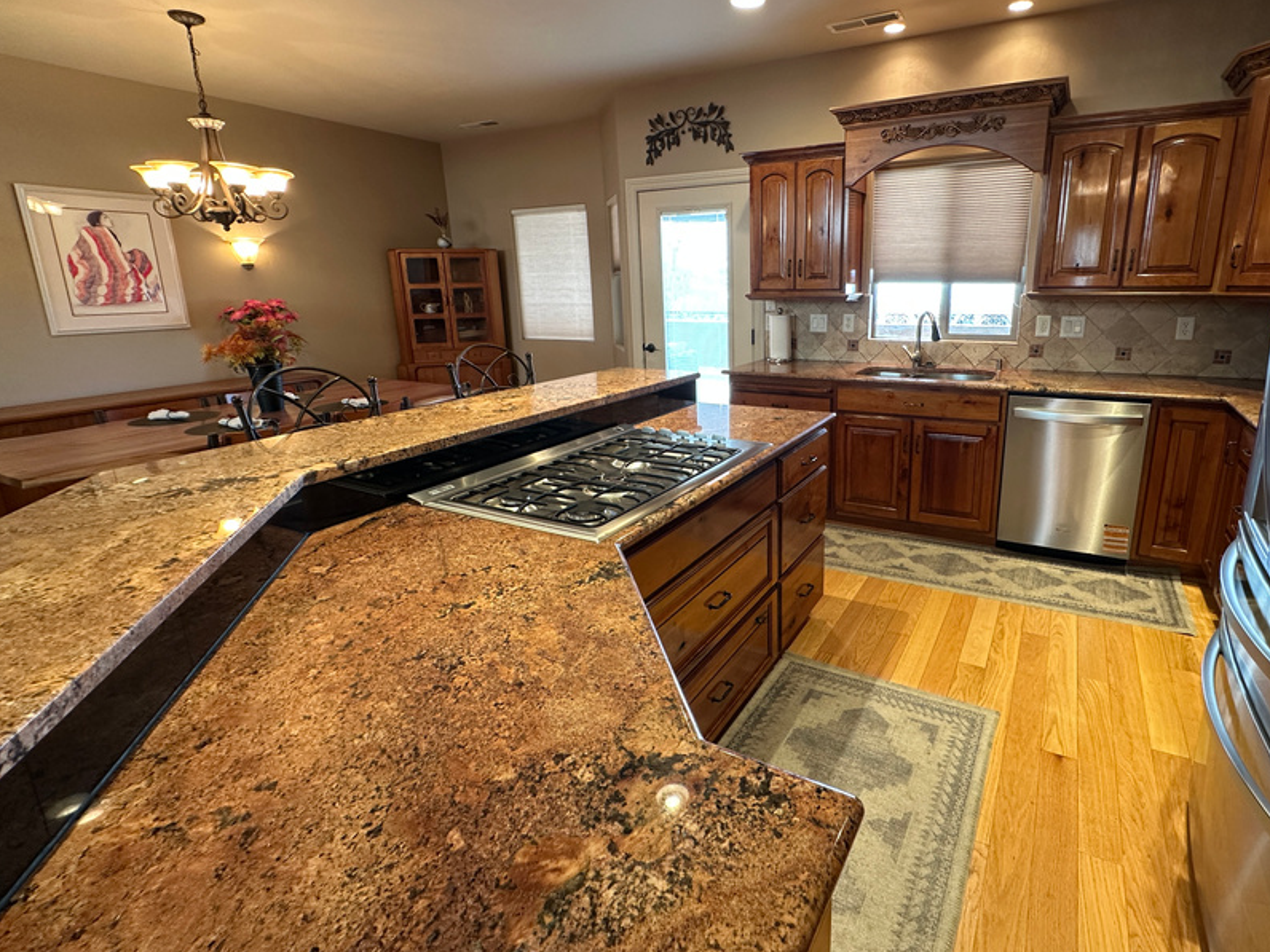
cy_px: 437
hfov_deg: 87.2
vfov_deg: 71.5
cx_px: 729
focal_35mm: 18
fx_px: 660
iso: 160
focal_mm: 2.22
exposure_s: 1/60
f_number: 2.2
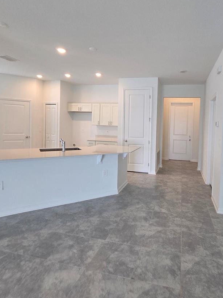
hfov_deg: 67.1
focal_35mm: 19
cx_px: 146
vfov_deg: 84.3
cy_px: 132
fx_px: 163
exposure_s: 1/60
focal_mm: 2.2
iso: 80
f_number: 2.2
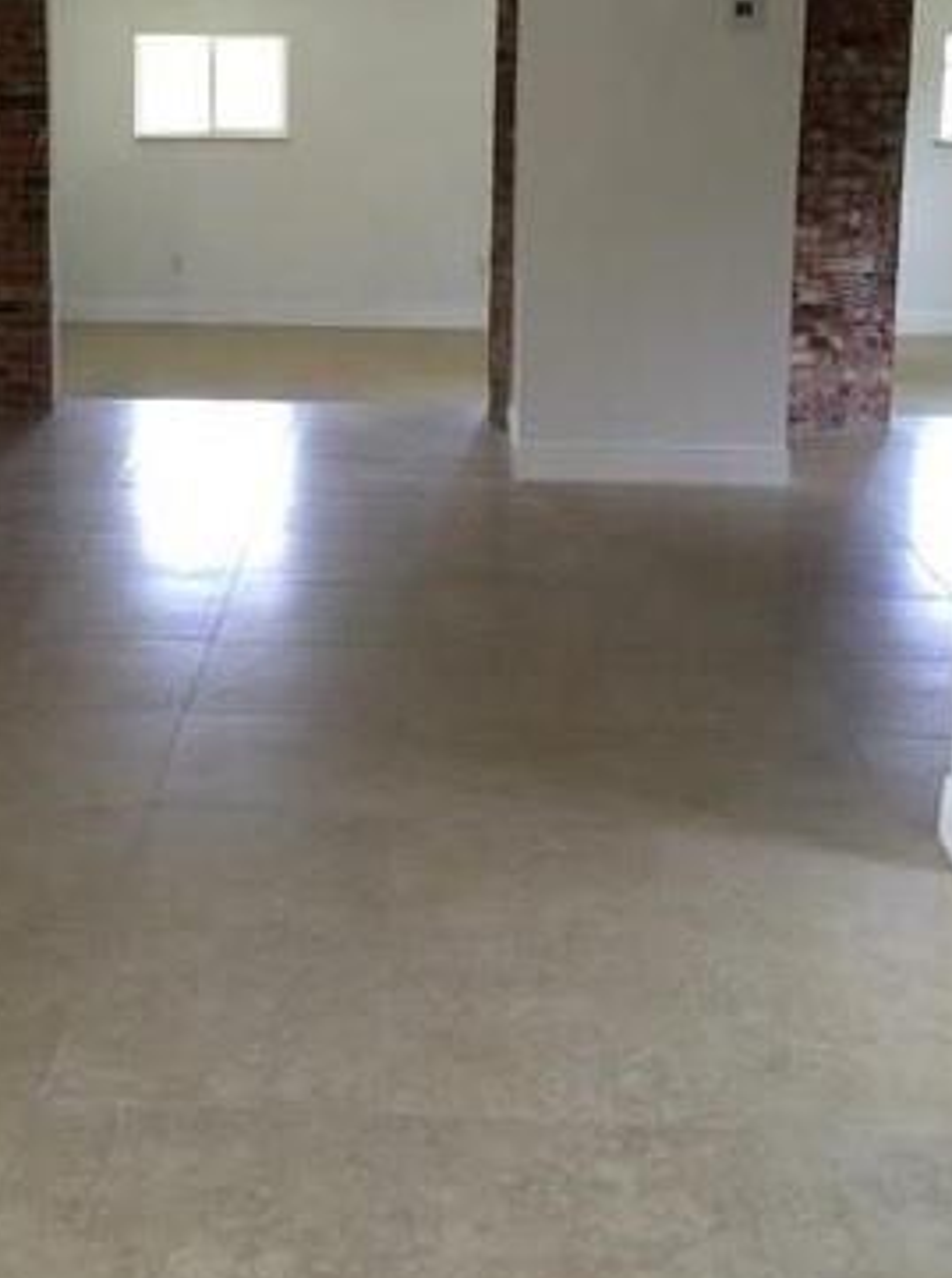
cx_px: 308
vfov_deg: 38.9
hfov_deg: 29.9
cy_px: 345
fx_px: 1767
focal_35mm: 48
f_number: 2.2
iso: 32
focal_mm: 4.15
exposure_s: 1/15
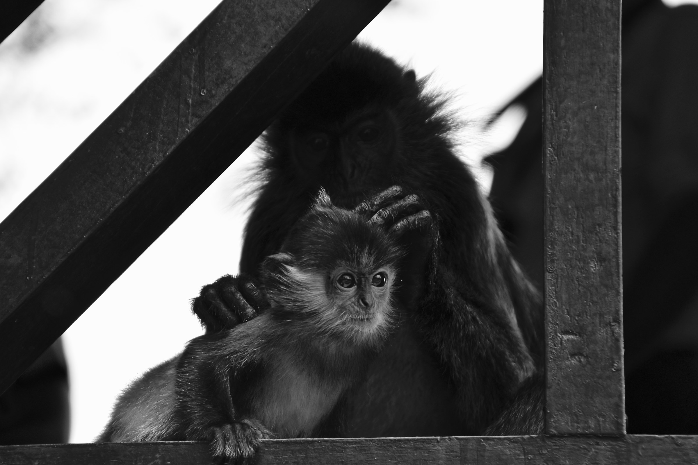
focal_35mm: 210
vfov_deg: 6.5
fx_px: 4071
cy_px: 232
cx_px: 349
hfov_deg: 9.8
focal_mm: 140
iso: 360
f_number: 6
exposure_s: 1/500
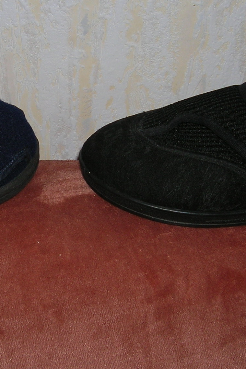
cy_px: 136
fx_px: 728
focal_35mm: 71
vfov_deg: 28.3
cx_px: 52
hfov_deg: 19.0
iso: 50
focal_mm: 5.7
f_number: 2.9
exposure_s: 1/60.1
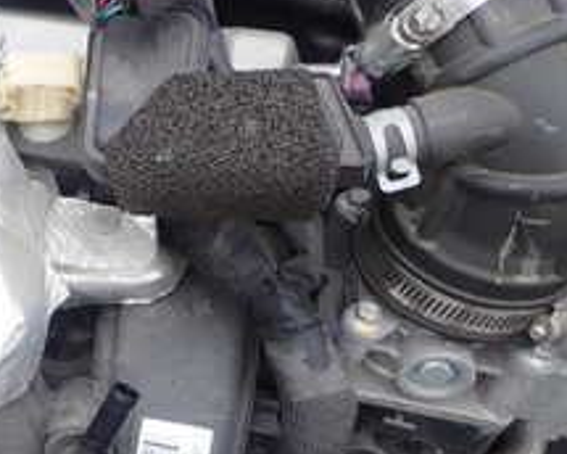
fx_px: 1141
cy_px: 298
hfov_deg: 24.6
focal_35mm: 68
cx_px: -156
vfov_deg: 22.4
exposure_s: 1/320
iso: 100
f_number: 2.8
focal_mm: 4.5
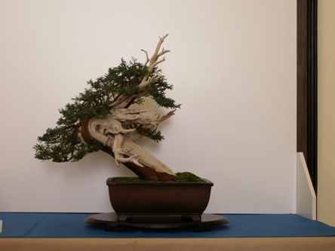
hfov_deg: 33.2
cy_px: 126
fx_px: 561
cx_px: 168
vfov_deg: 25.2
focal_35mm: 58
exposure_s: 1/40
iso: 125
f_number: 3.2
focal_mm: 9.59
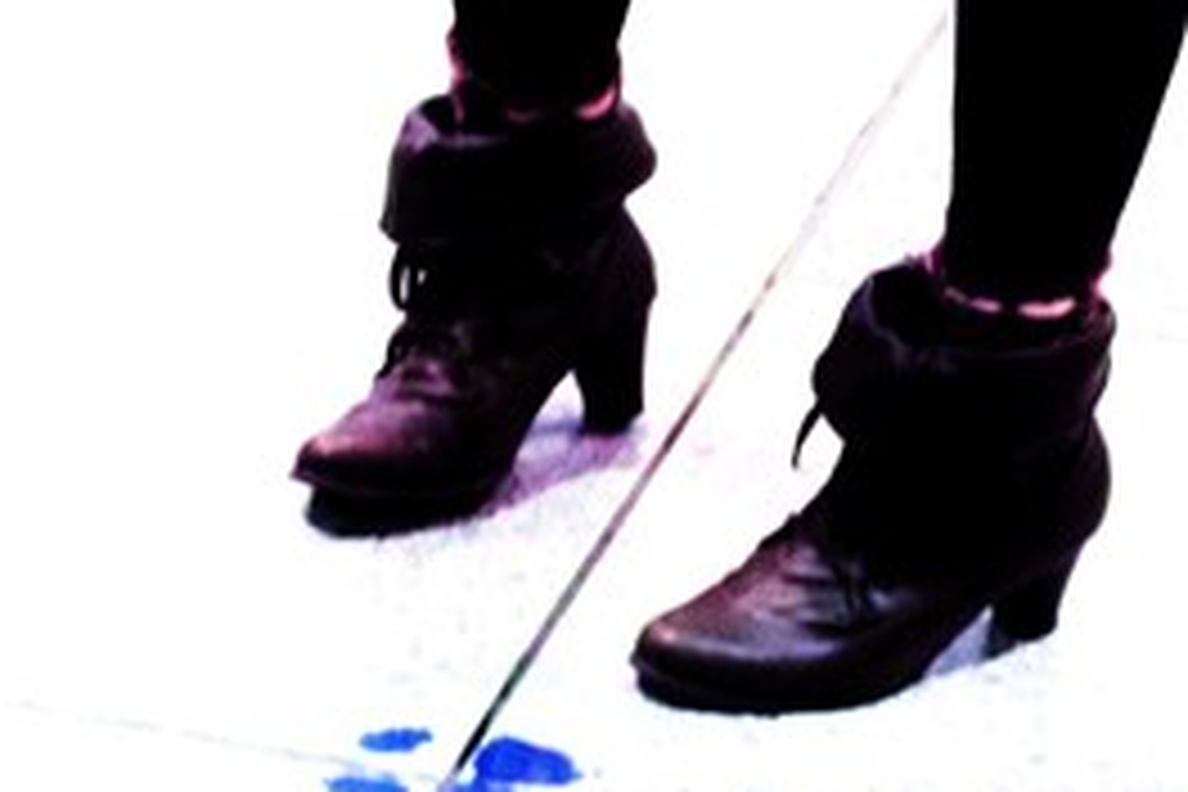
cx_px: 508
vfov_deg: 8.6
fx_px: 5247
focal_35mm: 159
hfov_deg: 12.9
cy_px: 513
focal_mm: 24.2
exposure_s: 1/125
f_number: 4
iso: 400
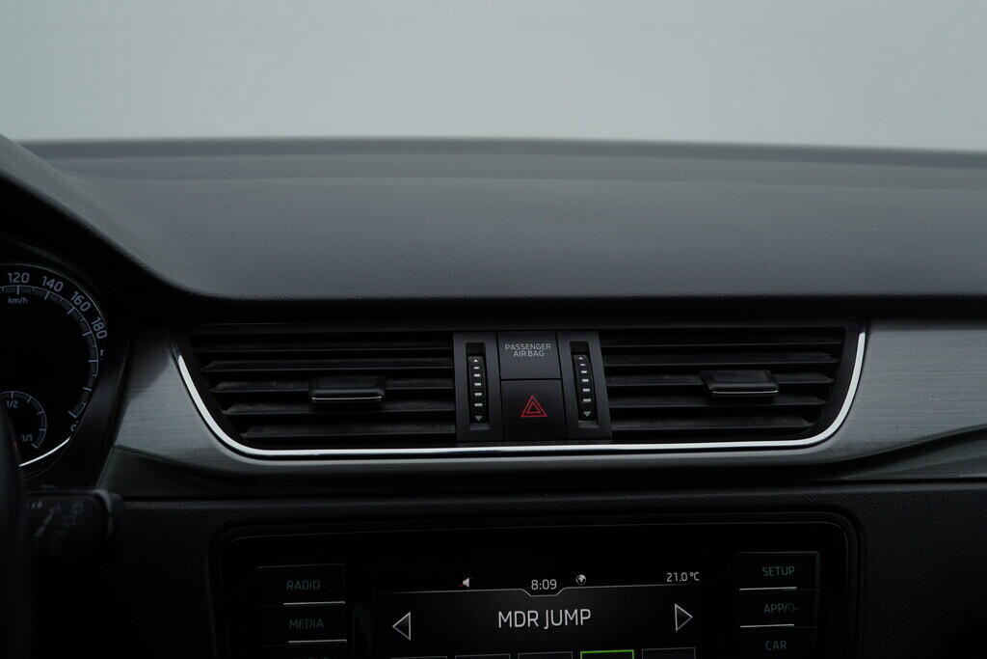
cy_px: 330
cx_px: 494
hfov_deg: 53.1
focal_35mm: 36
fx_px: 987
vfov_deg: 36.9
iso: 125
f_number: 4.5
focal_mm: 24
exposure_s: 1/100
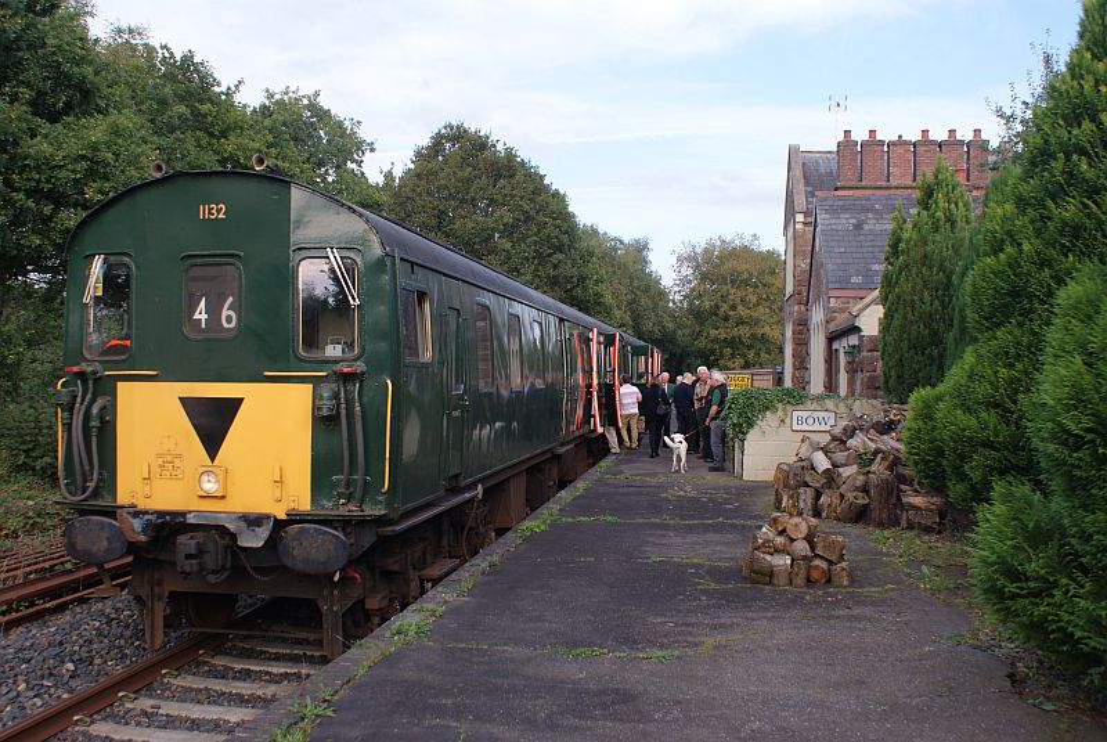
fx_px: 1016
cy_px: 371
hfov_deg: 57.2
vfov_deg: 40.1
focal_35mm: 33
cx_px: 554
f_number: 6.3
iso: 100
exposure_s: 1/60
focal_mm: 22
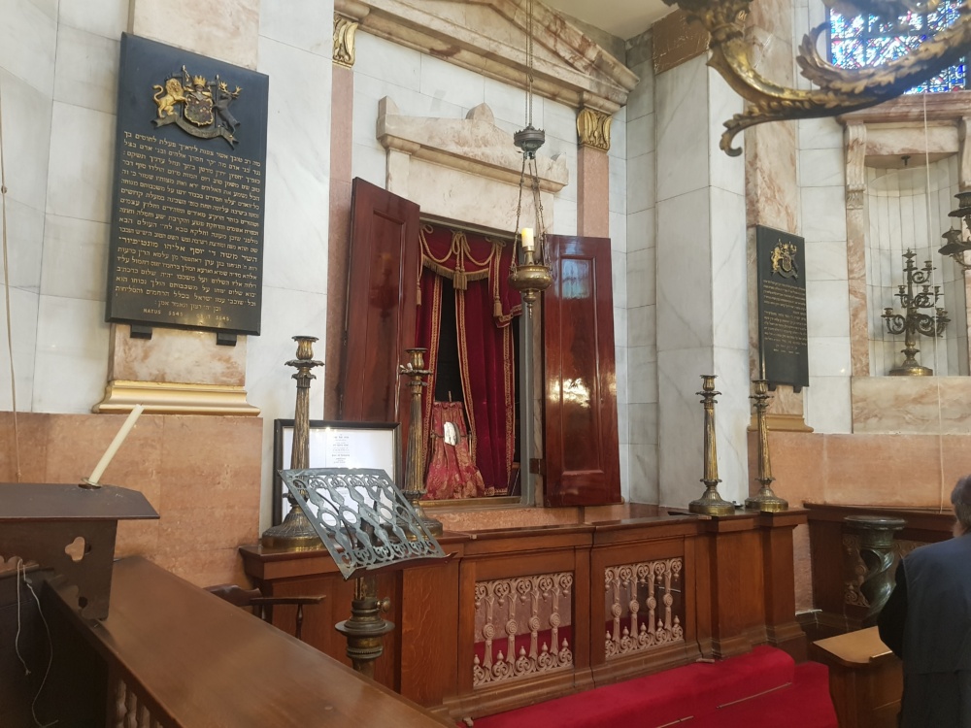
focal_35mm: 26
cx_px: 486
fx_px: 729
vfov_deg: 53.1
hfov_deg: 67.3
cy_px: 364
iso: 200
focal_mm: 4.2
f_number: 1.7
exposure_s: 1/25
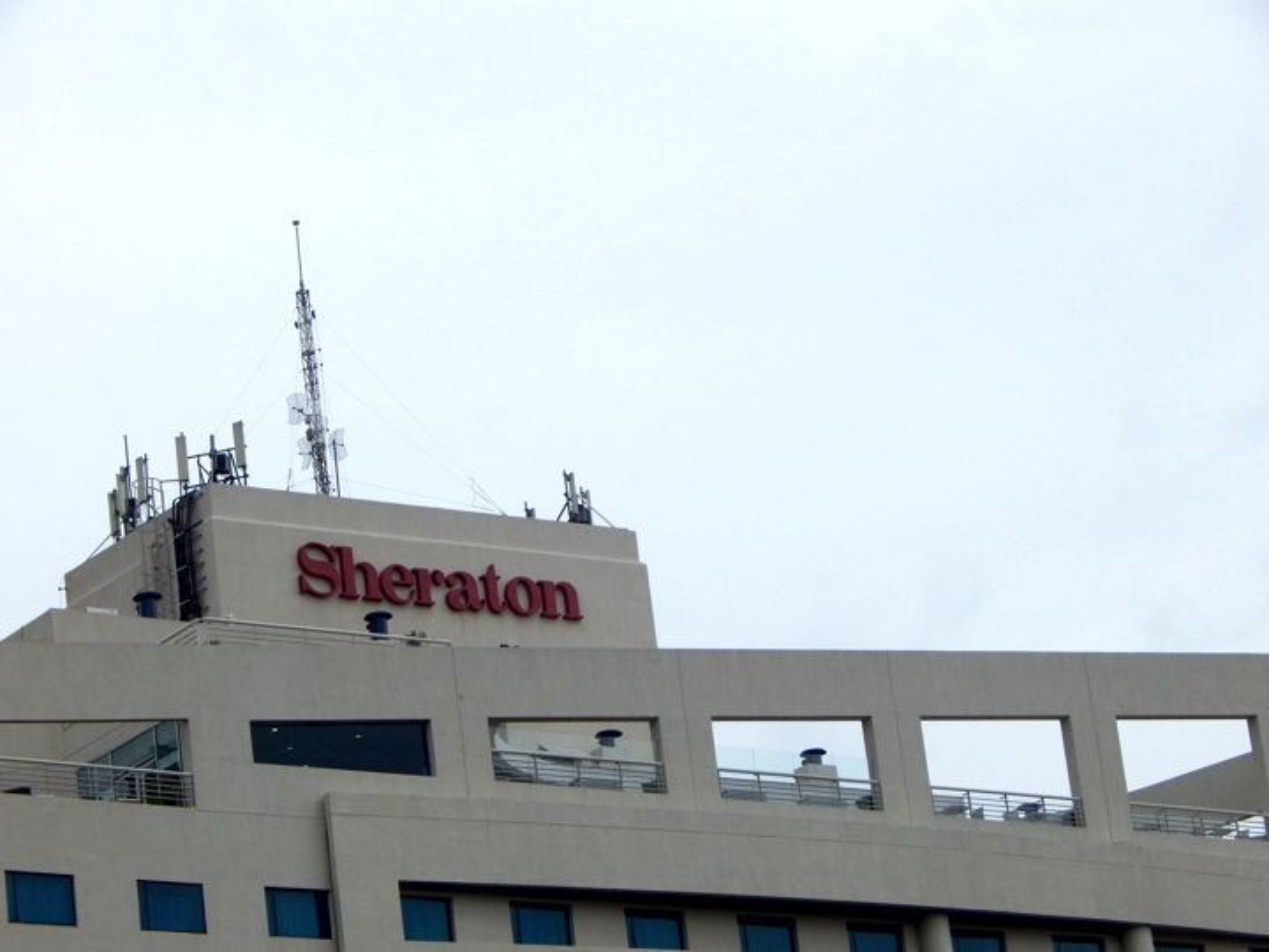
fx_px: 5169
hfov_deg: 14.0
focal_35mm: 141
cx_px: 634
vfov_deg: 10.5
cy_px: 476
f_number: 4.9
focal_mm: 25.3
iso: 125
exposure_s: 1/640
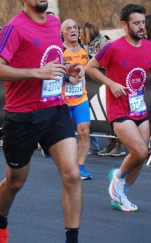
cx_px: 81
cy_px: 113
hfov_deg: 7.7
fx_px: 1127
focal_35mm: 171
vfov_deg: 12.3
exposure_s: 1/320
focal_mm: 90
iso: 1000
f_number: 5.6
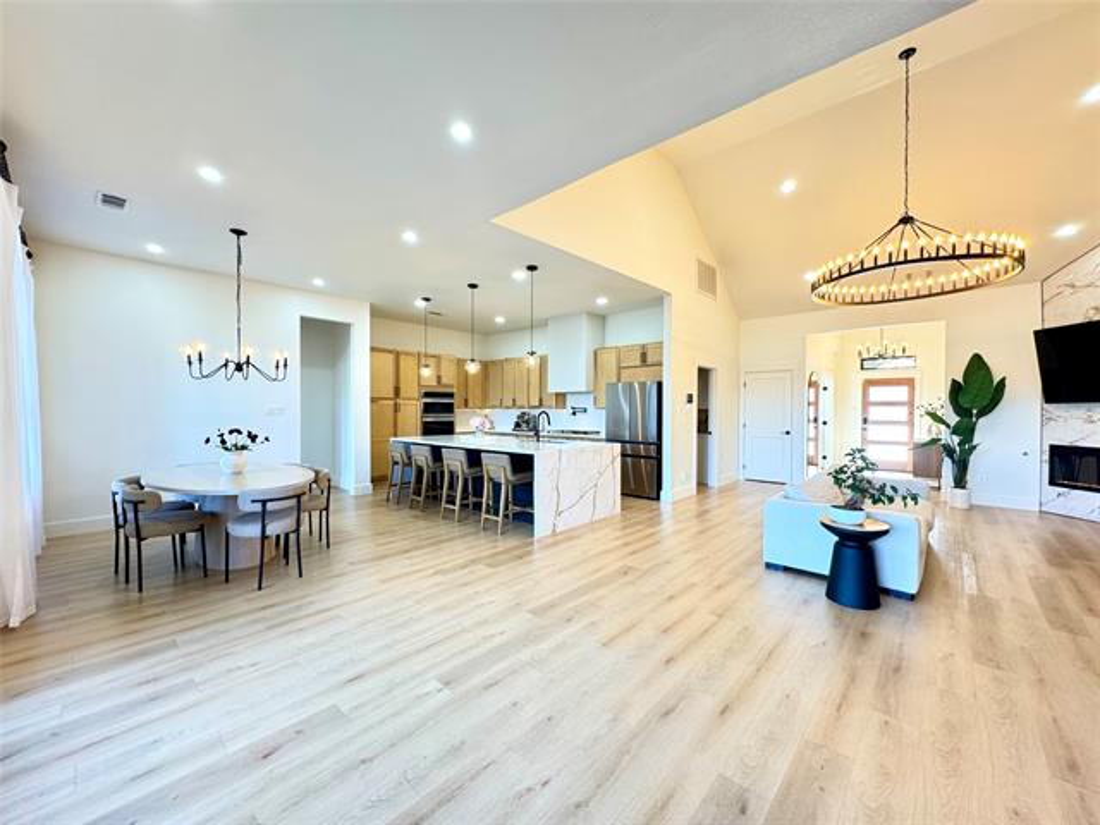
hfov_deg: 102.1
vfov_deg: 85.7
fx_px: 445
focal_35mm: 14
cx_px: 550
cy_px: 412
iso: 200
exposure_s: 1/60
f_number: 2.2
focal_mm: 2.22
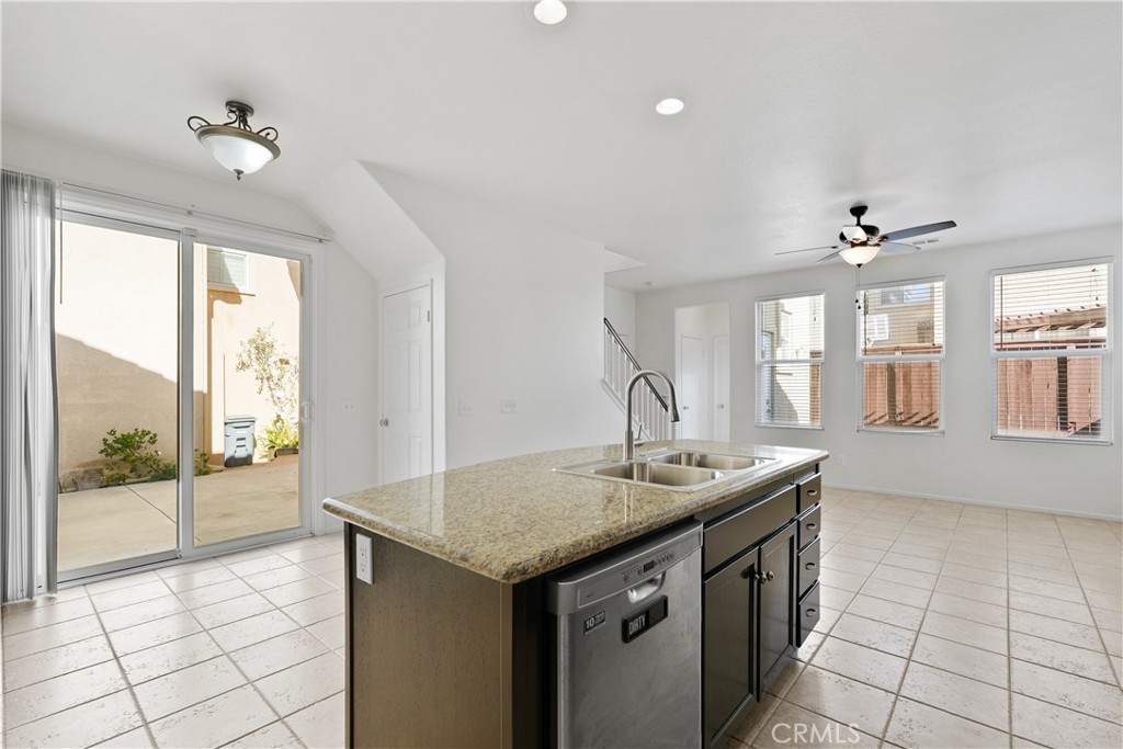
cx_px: 562
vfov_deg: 73.8
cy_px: 374
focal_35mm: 16
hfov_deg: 96.7
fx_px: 499
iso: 500
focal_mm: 16
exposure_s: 1/15
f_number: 6.3
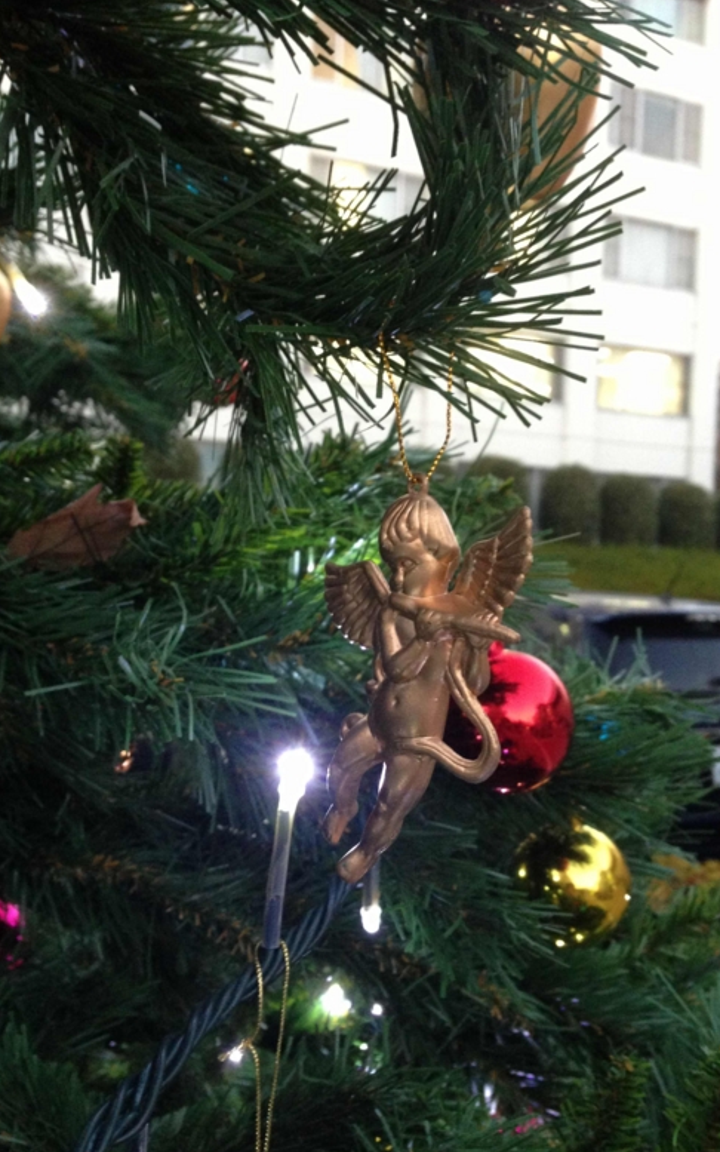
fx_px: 1130
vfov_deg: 54.0
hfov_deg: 35.3
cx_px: 390
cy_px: 587
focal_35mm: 36
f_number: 2.4
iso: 250
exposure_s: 1/20
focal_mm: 4.13
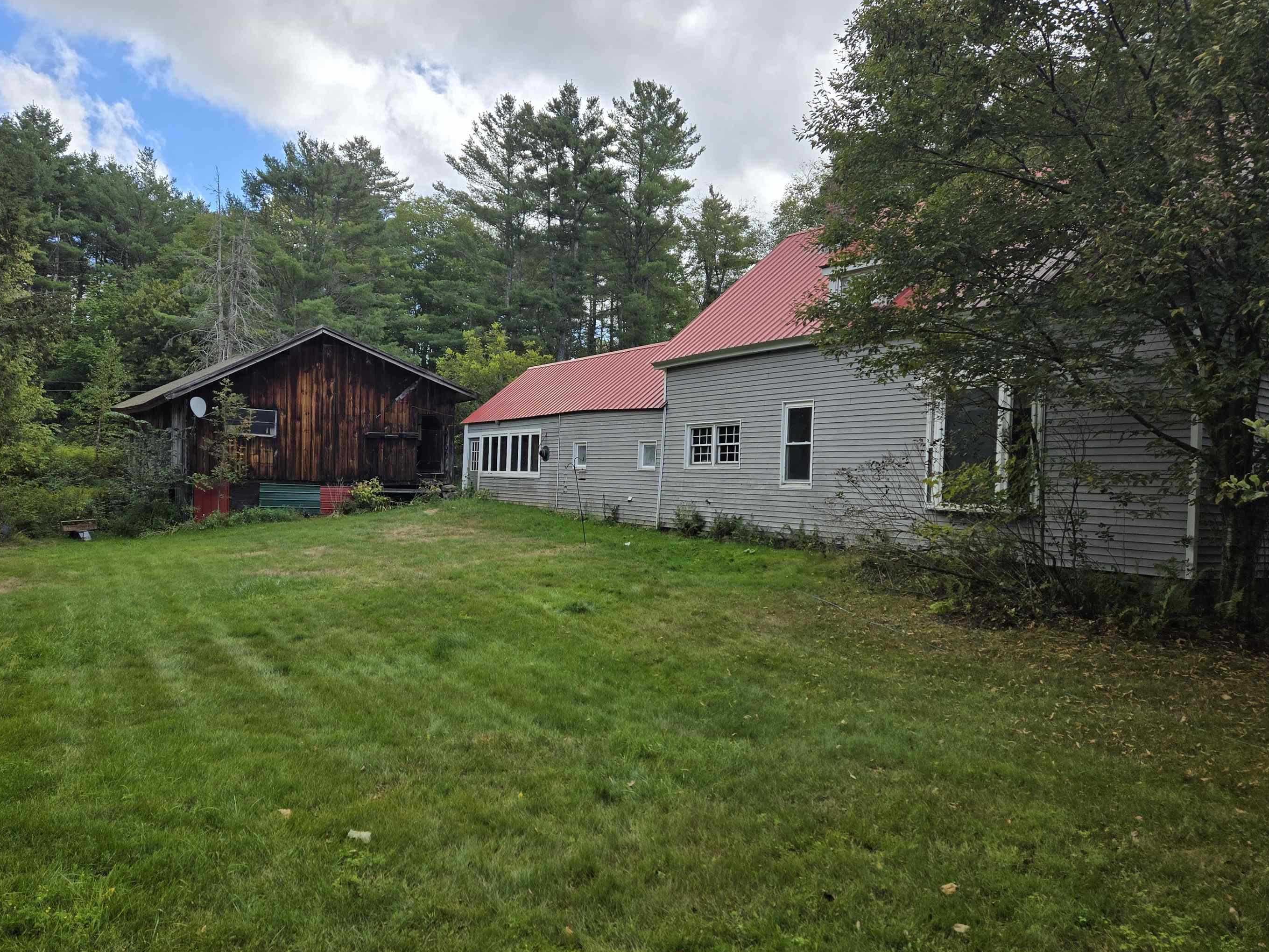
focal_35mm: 26
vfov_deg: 53.1
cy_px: 475
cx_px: 557
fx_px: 953
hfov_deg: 67.1
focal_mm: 5.4
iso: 25
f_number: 1.8
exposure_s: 1/1737
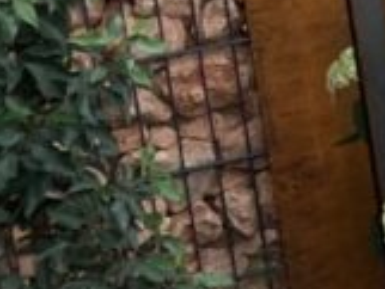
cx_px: 1172
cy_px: -306
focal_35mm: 165
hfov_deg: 9.3
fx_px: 1837
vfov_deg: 8.5
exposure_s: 1/476
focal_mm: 4.25
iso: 25
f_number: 1.8
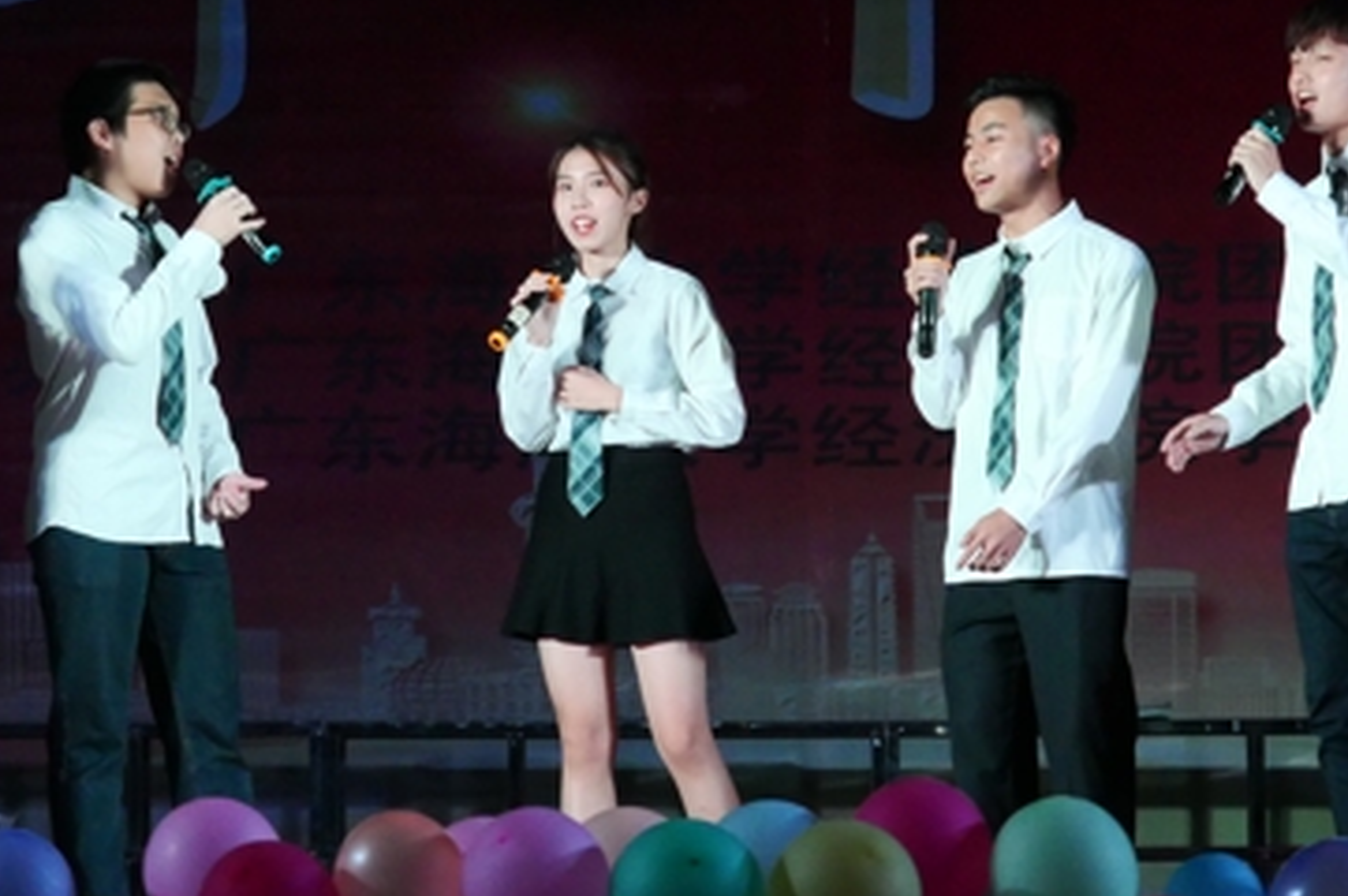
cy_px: 174
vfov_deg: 6.5
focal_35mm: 211
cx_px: 605
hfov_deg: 9.8
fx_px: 7893
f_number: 4.5
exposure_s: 1/250
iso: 3200
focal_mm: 60
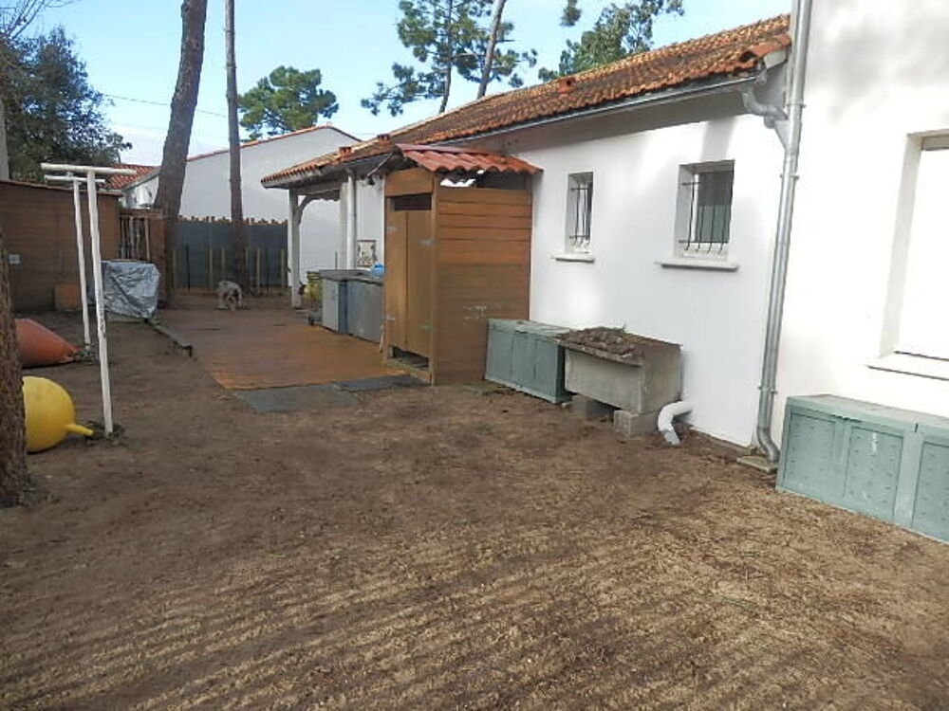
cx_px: 474
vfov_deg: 54.9
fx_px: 685
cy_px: 356
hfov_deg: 69.4
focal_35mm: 25
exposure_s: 1/400
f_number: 3
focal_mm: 4.5
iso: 80
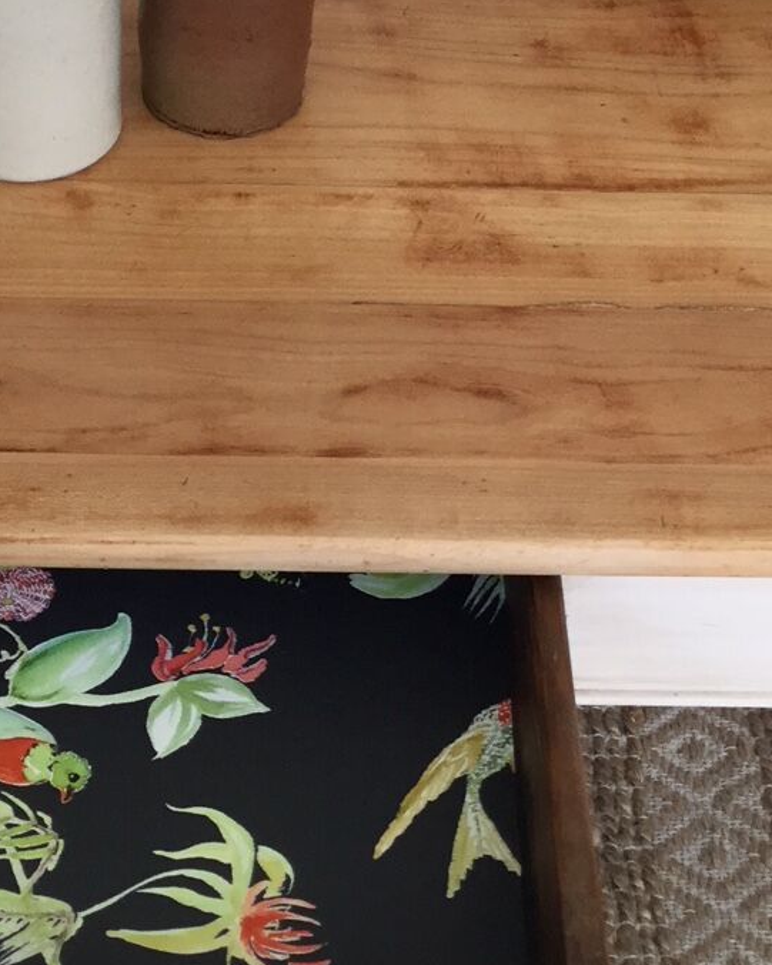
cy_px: 474
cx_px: 298
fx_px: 2084
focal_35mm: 73
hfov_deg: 20.9
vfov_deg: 26.1
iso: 32
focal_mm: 3.3
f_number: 2.4
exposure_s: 1/33
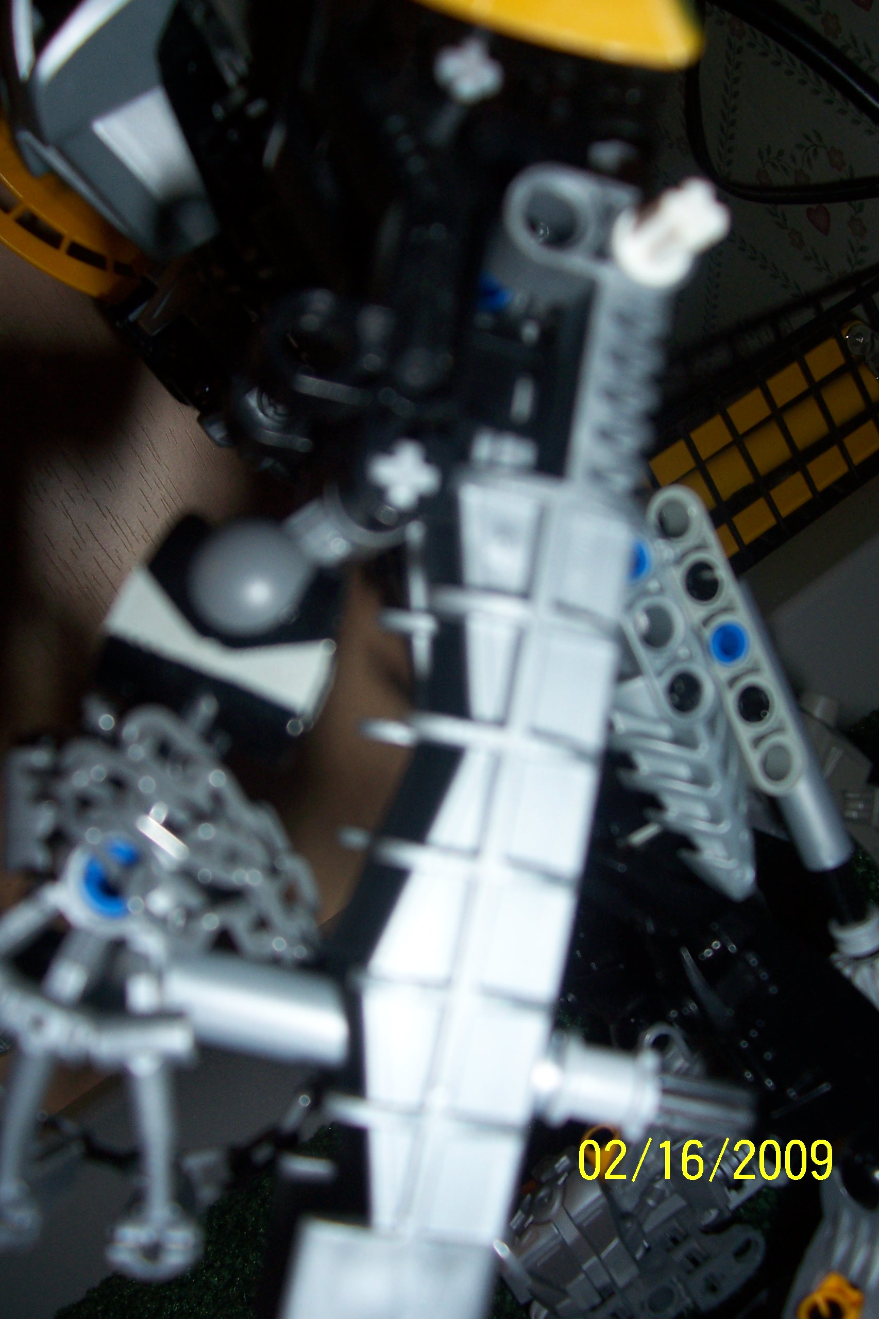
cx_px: 440
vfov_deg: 55.8
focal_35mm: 34
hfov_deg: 38.9
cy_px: 660
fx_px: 1245
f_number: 2.7
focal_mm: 5.6
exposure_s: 1/60
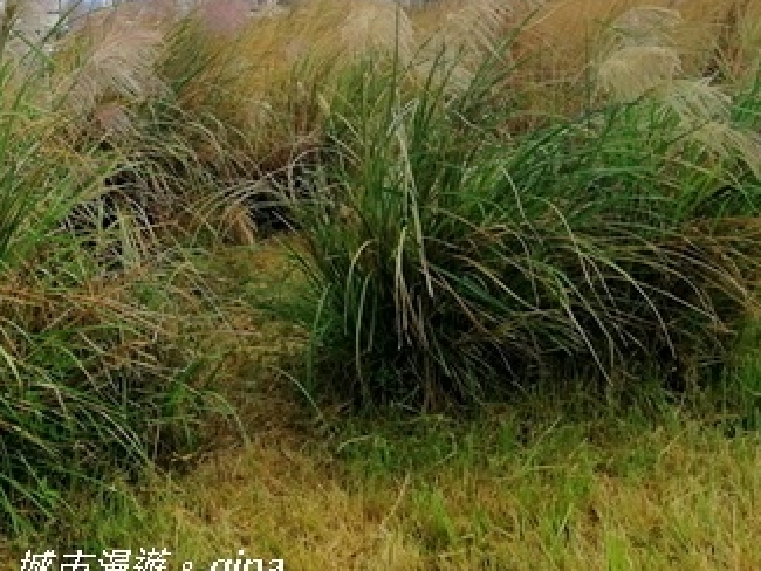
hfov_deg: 38.1
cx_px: 150
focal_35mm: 48
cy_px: 70
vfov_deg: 29.2
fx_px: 1056
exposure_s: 1/1190
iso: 50
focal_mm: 3.81
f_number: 2.2
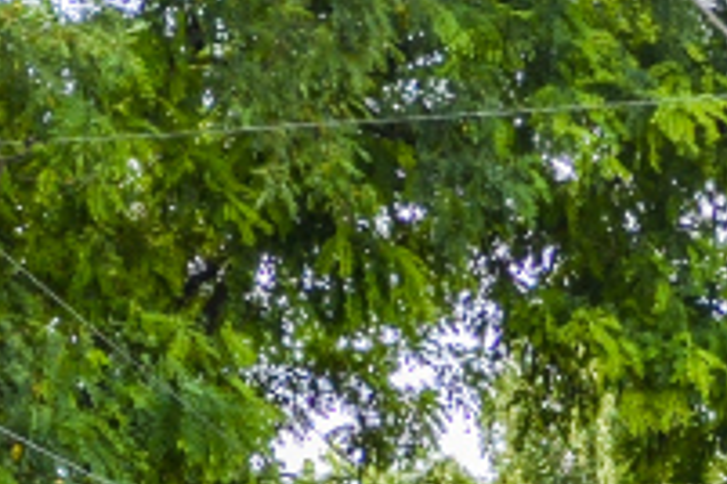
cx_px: 539
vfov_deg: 3.8
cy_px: 917
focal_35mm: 359
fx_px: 7249
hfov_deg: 5.7
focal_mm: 40
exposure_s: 1/640
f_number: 5.3
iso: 400
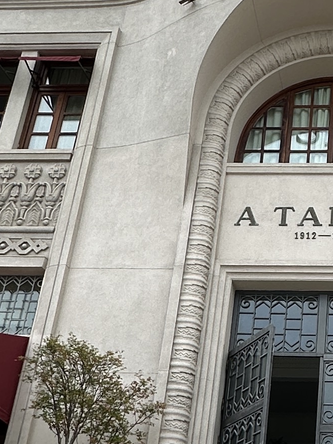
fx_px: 820
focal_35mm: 64
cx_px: 348
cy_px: 282
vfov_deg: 30.1
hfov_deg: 21.9
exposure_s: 1/543
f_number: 2.2
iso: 40
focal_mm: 2.22
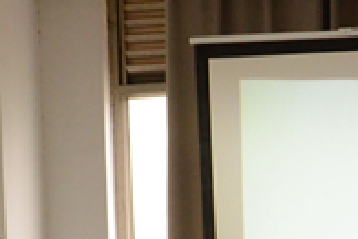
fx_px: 2484
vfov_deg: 5.4
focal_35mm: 250
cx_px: 276
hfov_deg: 8.2
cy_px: 438
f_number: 8
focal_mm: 45
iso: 3200
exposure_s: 1/80
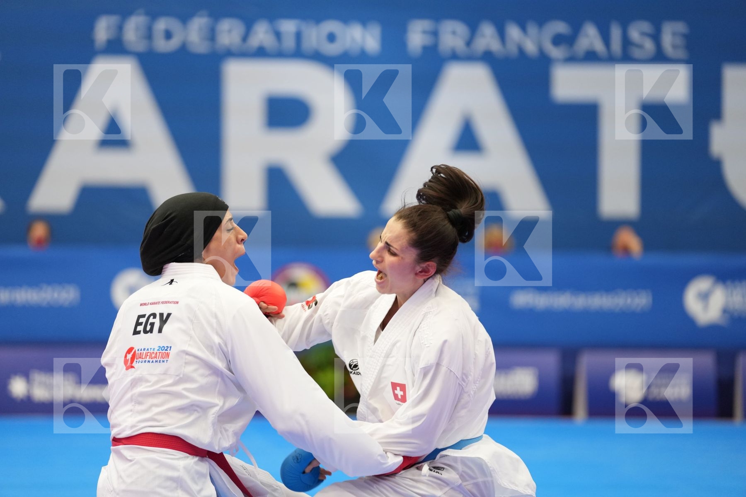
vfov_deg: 8.7
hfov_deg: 13.0
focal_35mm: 158
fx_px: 3274
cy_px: 248
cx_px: 373
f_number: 2.8
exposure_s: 1/1000
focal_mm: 158
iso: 2000
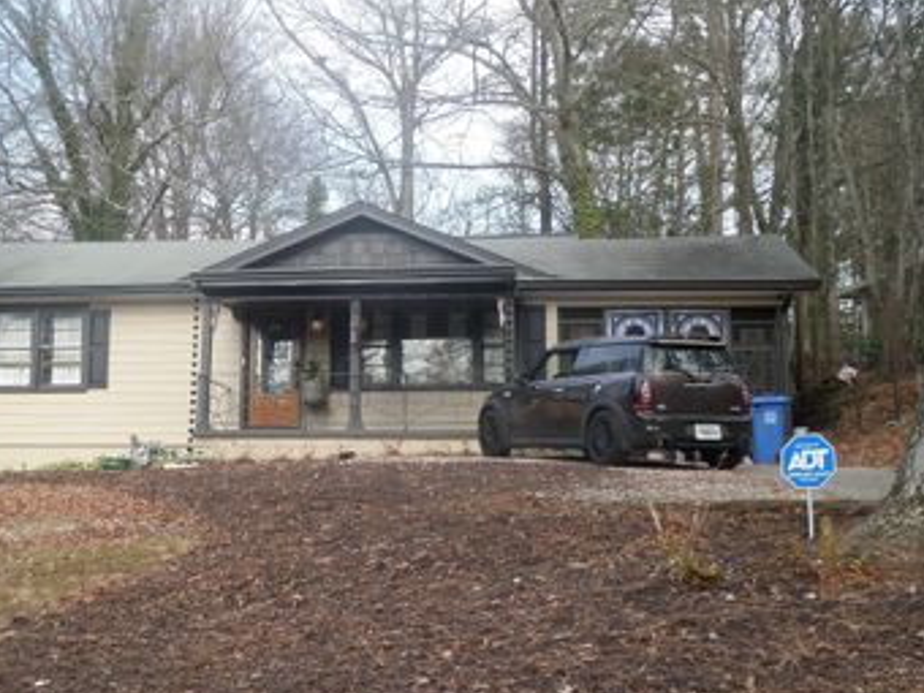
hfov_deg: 40.3
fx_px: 1255
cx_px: 389
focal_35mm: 47
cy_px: 327
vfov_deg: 30.9
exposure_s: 1/250
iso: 80
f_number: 3.5
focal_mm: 5.8
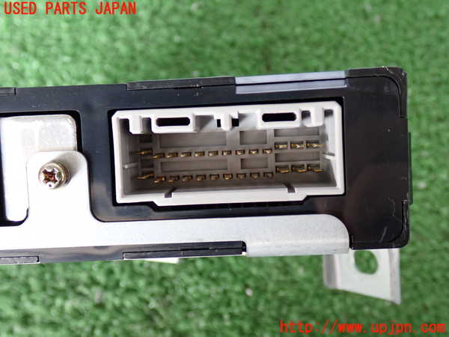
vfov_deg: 35.1
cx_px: 224
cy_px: 168
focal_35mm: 41
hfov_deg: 45.8
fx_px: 532
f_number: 2.8
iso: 400
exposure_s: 1/40
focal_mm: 7.31
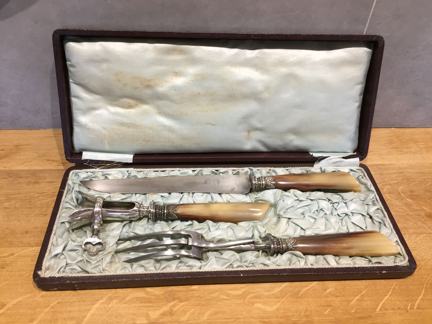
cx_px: 216
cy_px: 162
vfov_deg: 48.2
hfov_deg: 61.7
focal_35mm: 29
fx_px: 362
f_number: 2.2
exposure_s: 1/33
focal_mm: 4.15
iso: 100
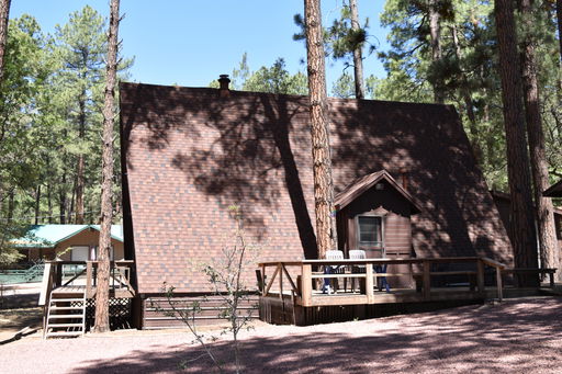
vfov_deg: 31.9
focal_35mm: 42
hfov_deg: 46.4
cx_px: 281
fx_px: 655
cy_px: 187
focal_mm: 28
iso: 100
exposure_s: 1/160
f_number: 6.3
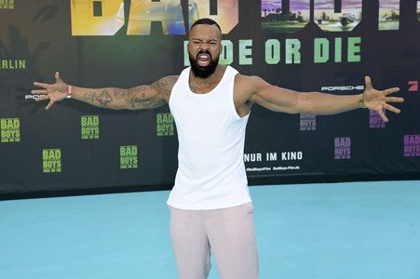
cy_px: 140
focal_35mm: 52
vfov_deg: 26.0
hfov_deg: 38.2
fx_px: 606
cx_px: 210
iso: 320
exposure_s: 1/250
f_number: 5.6
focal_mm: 52
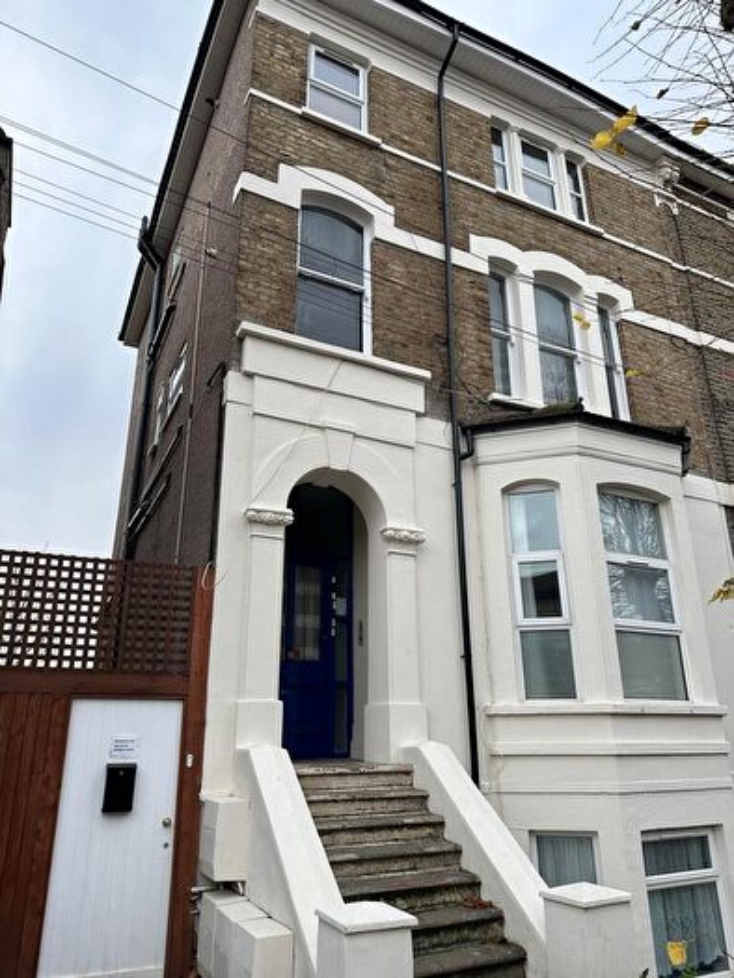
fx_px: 678
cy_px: 489
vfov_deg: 71.6
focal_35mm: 24
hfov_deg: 56.8
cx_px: 367
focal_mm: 6.86
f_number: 1.78
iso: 80
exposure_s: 1/672
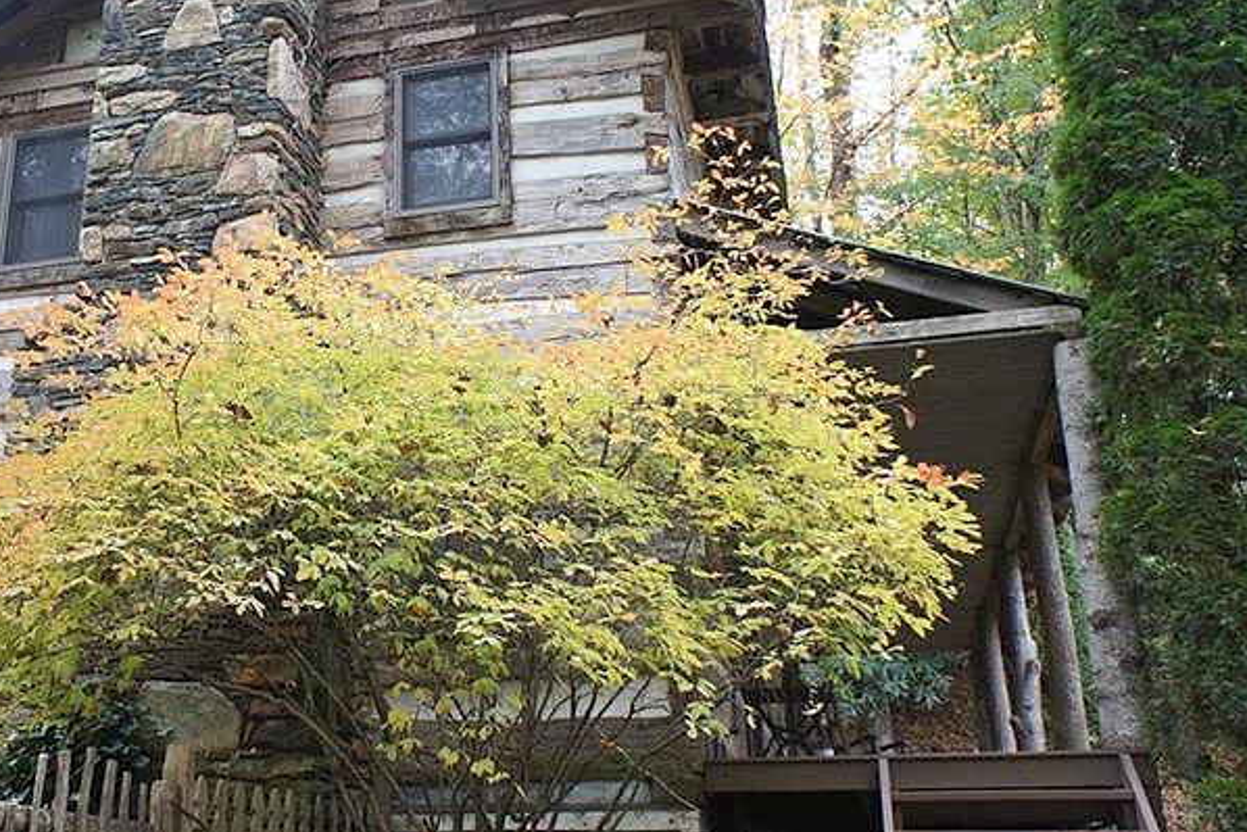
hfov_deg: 46.5
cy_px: 353
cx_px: 400
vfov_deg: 32.6
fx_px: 1420
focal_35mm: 41
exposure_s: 1/60
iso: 200
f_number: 4.5
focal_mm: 16
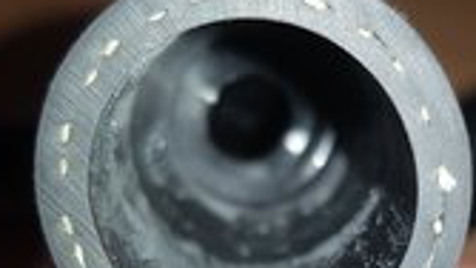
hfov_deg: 30.9
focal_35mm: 68
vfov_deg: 16.9
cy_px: 325
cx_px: 299
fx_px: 858
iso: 40
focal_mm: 4.2
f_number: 1.7
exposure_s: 1/188
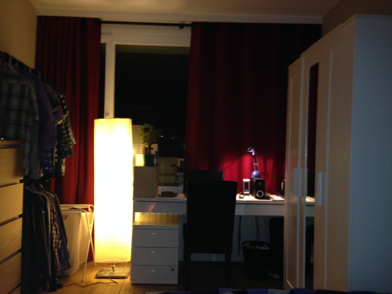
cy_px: 147
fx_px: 374
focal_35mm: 33
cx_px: 196
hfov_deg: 55.4
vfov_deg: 42.9
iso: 160
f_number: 2.4
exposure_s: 1/20
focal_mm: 4.12
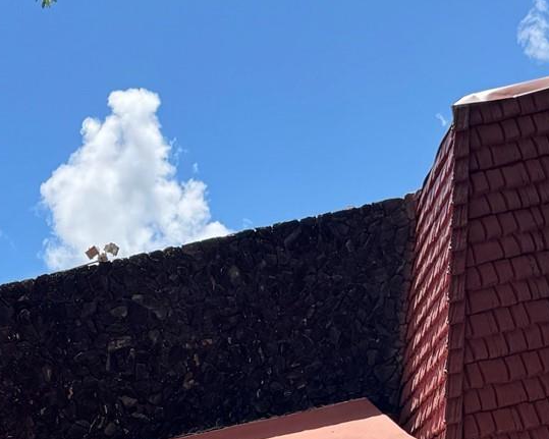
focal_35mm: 89
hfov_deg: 21.3
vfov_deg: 16.3
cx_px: 139
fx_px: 1446
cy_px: 568
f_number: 1.78
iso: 80
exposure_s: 1/2041
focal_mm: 6.76
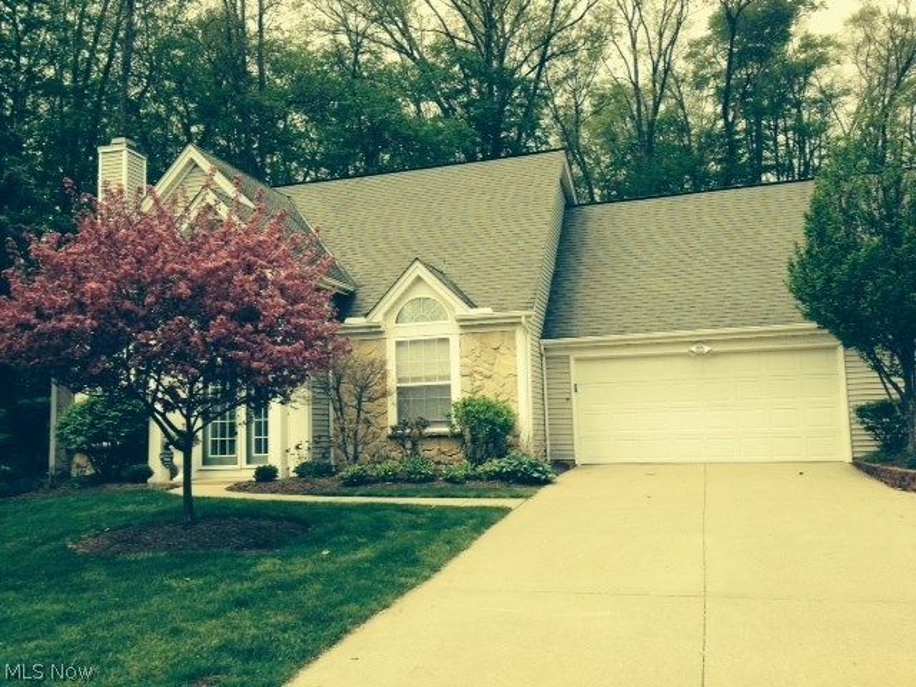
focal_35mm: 33
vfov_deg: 42.9
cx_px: 458
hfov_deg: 55.4
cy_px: 344
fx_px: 873
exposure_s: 1/1153
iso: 50
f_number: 2.4
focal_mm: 4.12
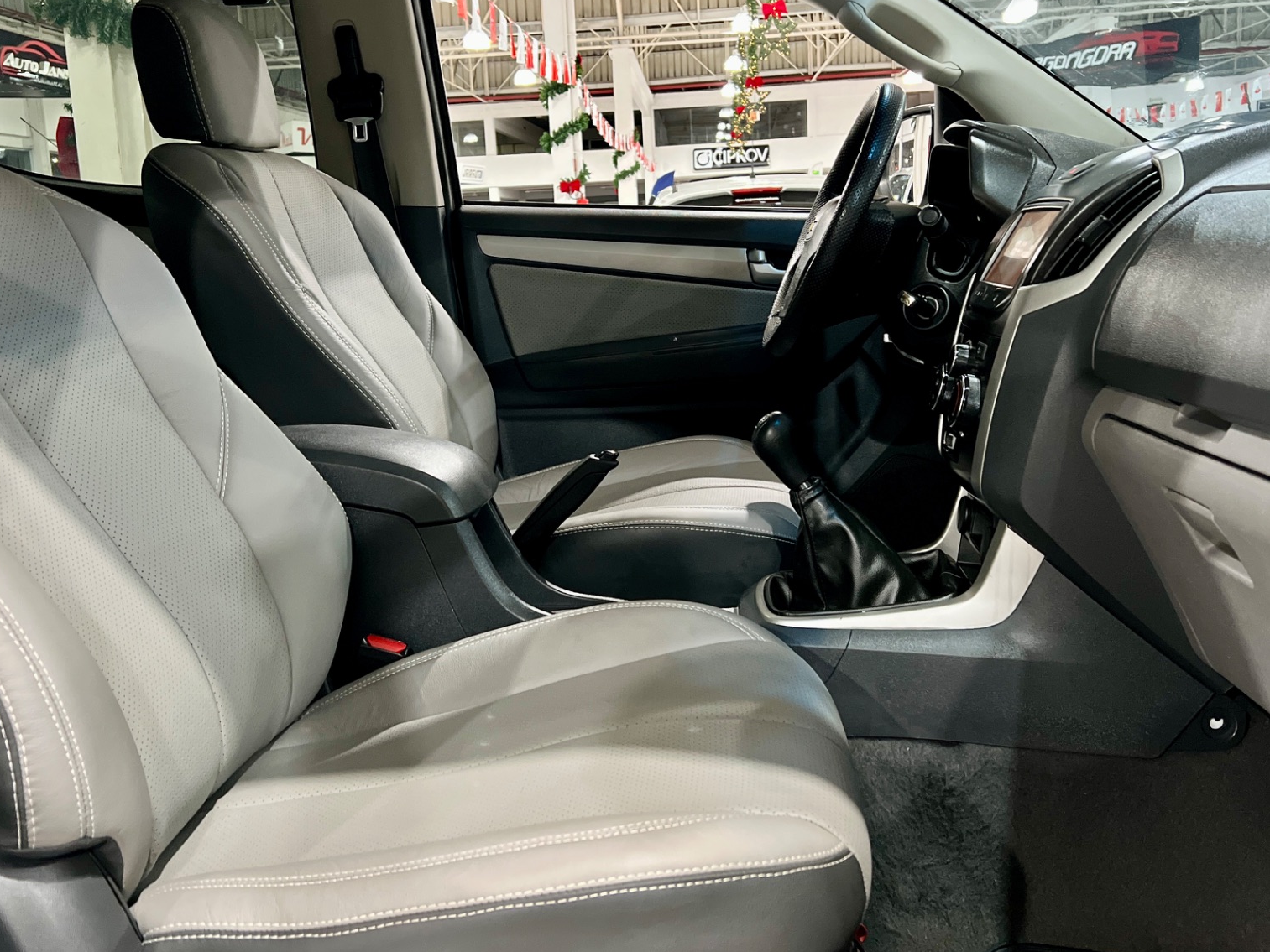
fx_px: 1211
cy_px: 391
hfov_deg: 55.3
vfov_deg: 42.8
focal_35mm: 33
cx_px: 609
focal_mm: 5.7
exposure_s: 1/40
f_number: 1.5
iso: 500
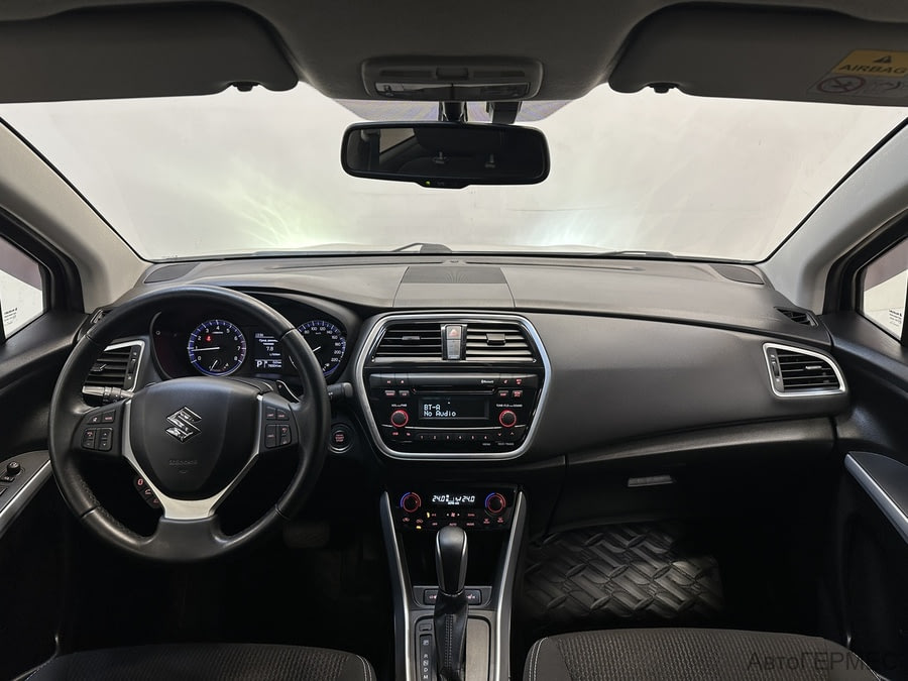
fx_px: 630
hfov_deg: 71.6
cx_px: 454
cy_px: 340
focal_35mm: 24
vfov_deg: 56.8
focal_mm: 6.86
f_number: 1.78
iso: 125
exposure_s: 1/50
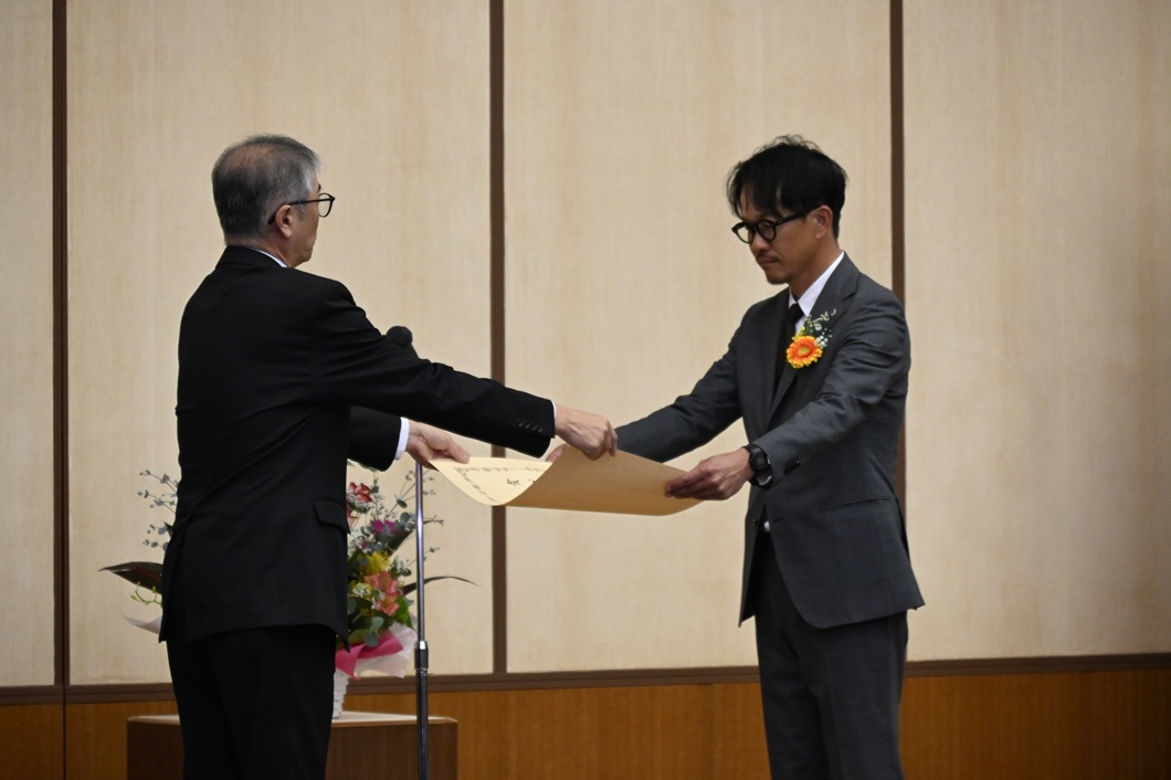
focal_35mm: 195
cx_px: 586
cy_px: 390
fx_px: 6341
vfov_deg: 7.0
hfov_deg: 10.6
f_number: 6.3
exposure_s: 1/60
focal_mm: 130
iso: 1600
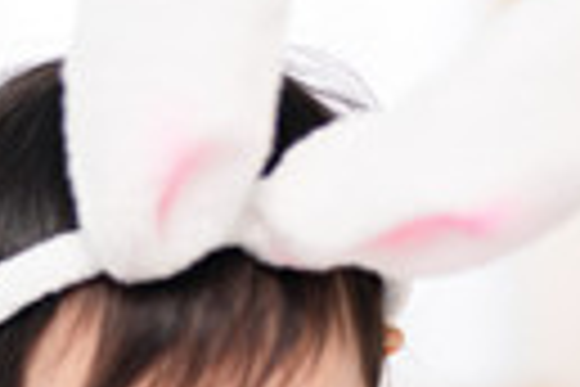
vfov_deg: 7.8
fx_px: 2803
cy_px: 536
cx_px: -121
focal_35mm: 174
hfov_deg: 11.6
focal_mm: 50
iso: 200
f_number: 1.4
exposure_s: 1/1250
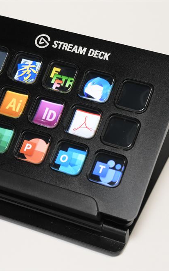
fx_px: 795
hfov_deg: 12.1
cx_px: 46
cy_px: 135
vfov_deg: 19.3
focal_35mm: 108
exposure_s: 1/80
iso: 2800
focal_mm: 70
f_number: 10
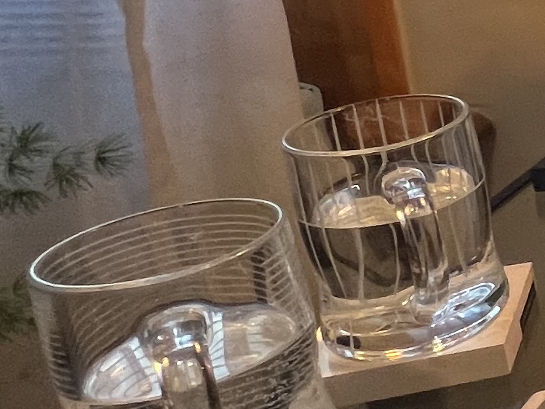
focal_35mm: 70
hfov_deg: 14.6
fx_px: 1102
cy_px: -23
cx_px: 1348
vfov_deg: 20.2
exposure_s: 1/60
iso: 160
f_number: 1.8
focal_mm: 1.57
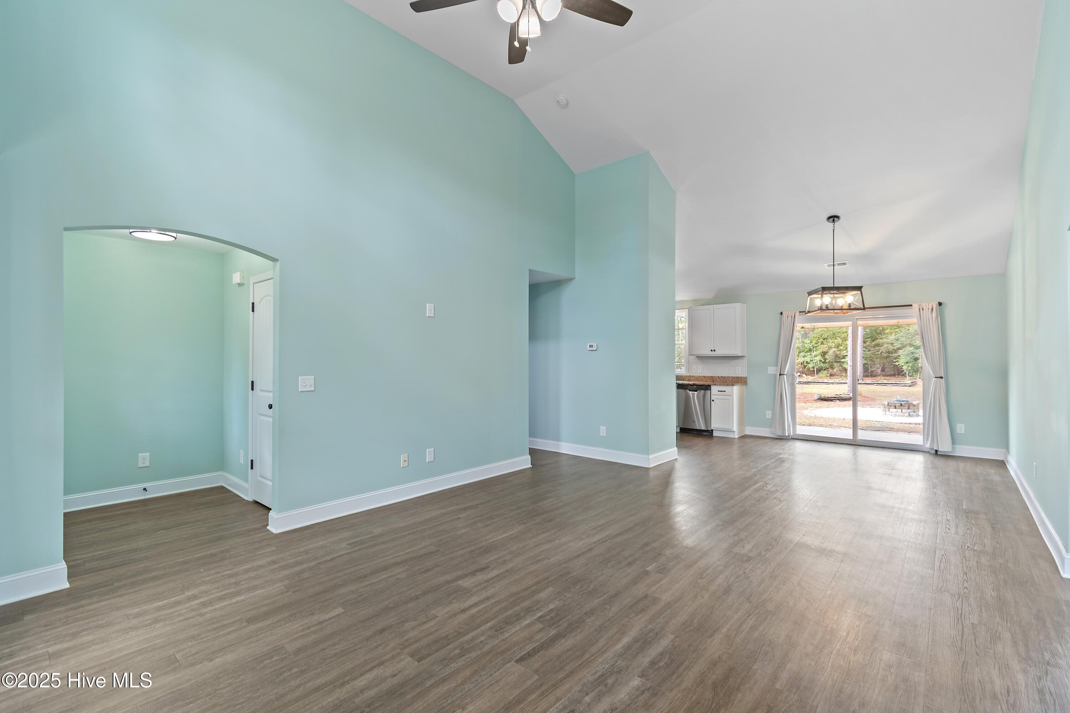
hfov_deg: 100.4
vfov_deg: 77.3
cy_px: 356
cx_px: 535
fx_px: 446
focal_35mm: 15
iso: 100
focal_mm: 10
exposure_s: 1/3
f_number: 4.5
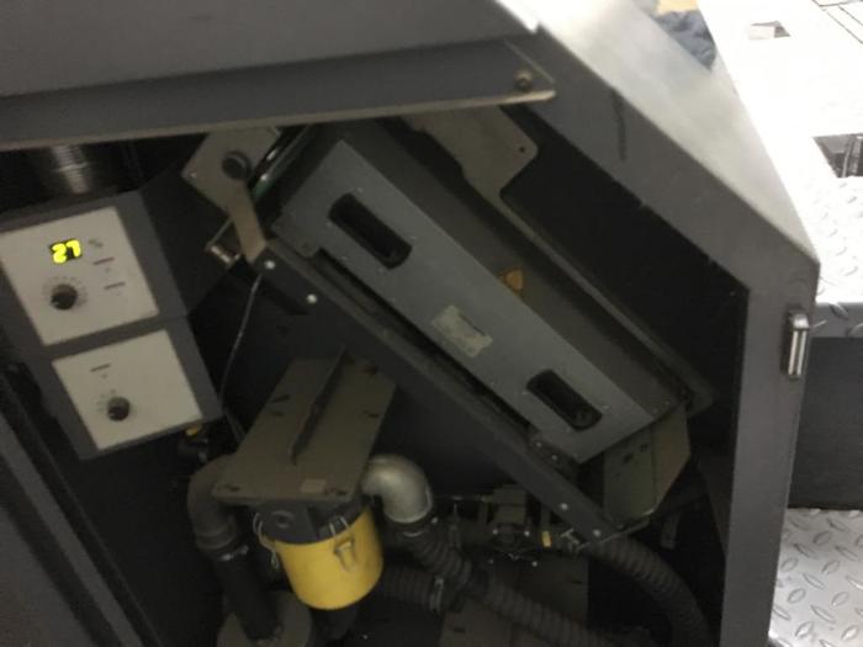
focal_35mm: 29
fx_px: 723
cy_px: 324
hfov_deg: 61.7
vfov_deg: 48.2
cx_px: 432
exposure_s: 1/17
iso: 500
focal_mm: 4.15
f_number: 2.2
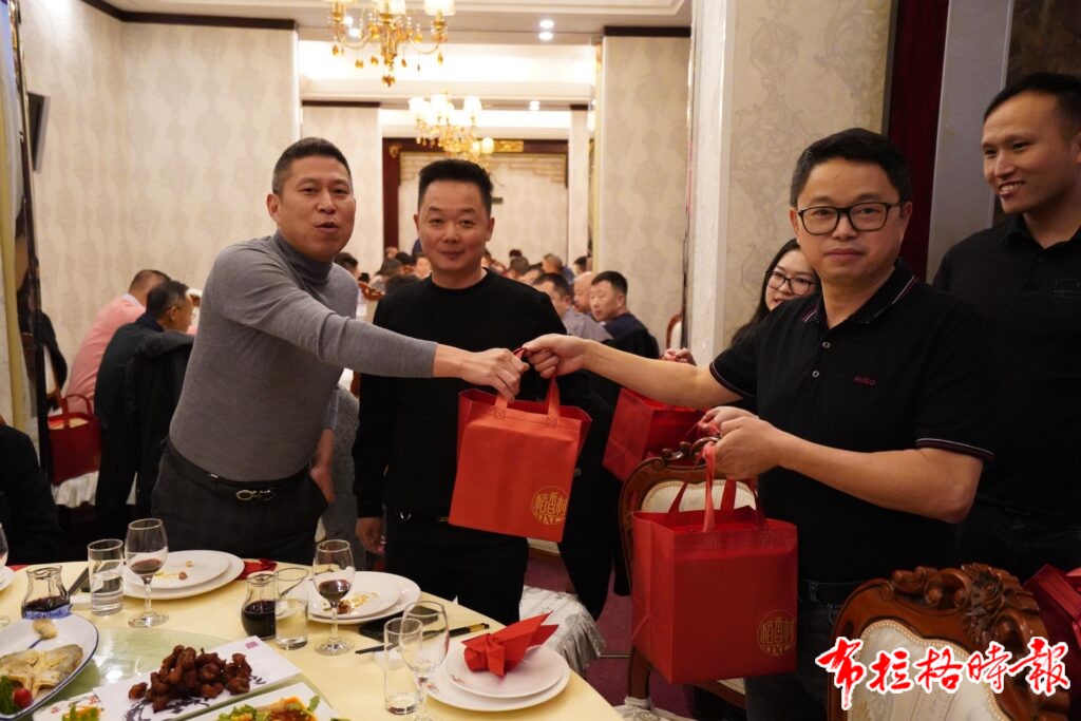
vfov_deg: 43.6
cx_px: 540
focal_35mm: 30
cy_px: 360
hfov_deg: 61.9
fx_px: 901
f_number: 4
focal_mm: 30
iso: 12800
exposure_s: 1/250
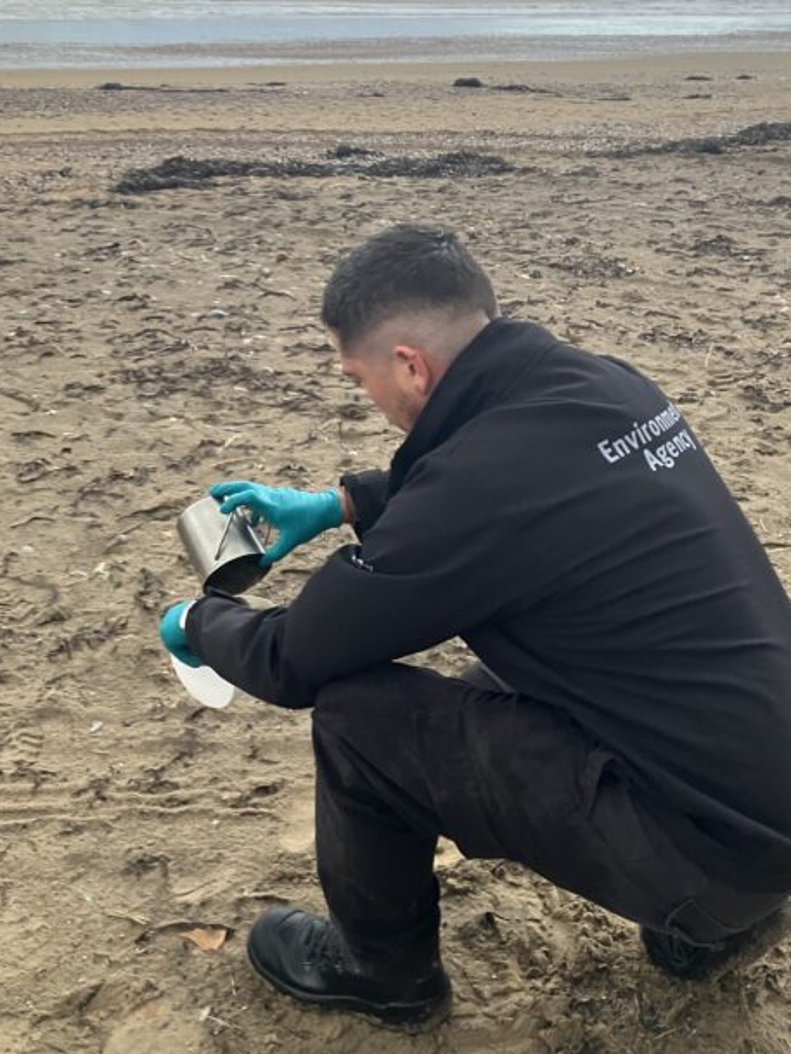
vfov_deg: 48.9
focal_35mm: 38
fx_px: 1157
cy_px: 480
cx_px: 485
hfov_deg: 37.5
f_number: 1.8
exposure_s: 1/60
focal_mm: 3.99
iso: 160
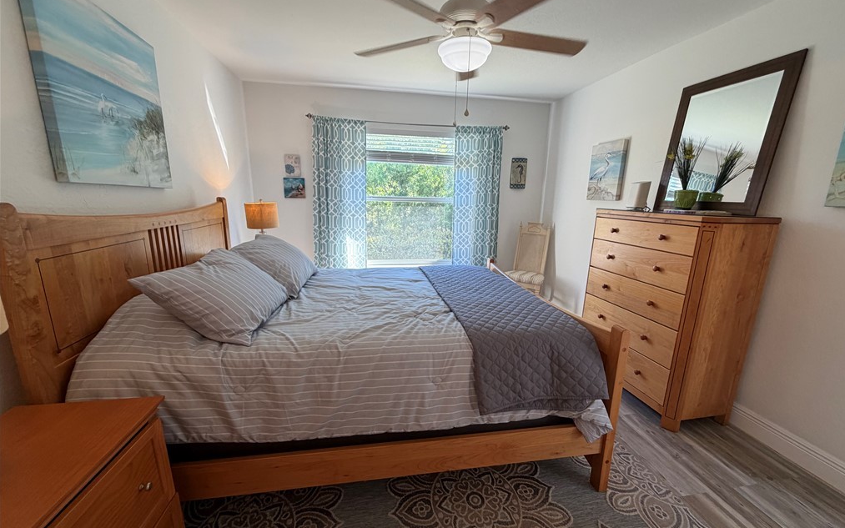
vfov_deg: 74.8
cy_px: 274
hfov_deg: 101.5
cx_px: 426
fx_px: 345
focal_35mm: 15
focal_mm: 2.22
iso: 200
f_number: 2.2
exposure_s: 1/120
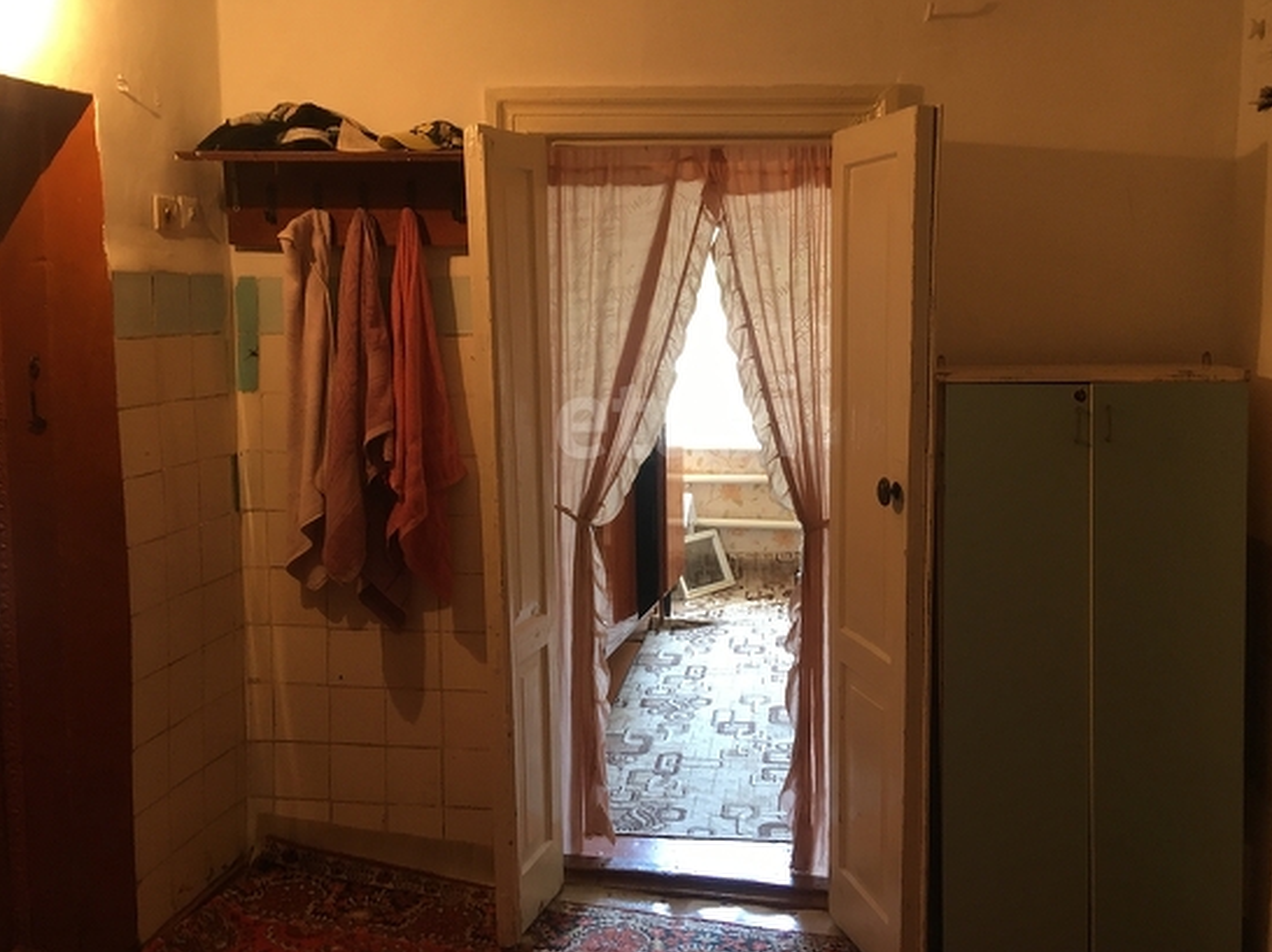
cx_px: 678
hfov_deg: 53.9
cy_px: 414
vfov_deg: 41.7
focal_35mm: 34
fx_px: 1249
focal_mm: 4.15
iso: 125
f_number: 2.2
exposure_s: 1/33
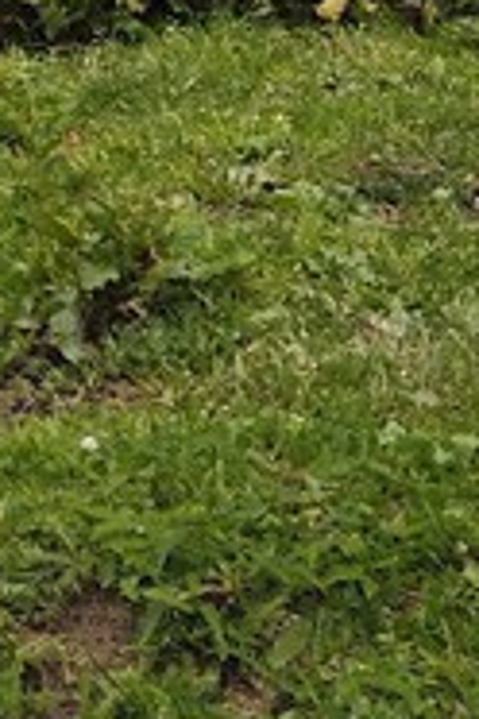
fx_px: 5149
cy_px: -986
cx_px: -1294
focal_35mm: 258
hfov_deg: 4.9
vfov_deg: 7.5
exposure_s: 1/250
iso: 200
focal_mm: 30
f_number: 11
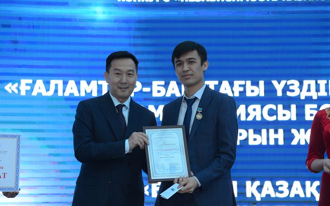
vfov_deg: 10.2
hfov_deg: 16.3
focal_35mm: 128
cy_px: 104
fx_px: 1151
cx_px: 165
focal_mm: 125
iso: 1600
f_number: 5.6
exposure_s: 1/125
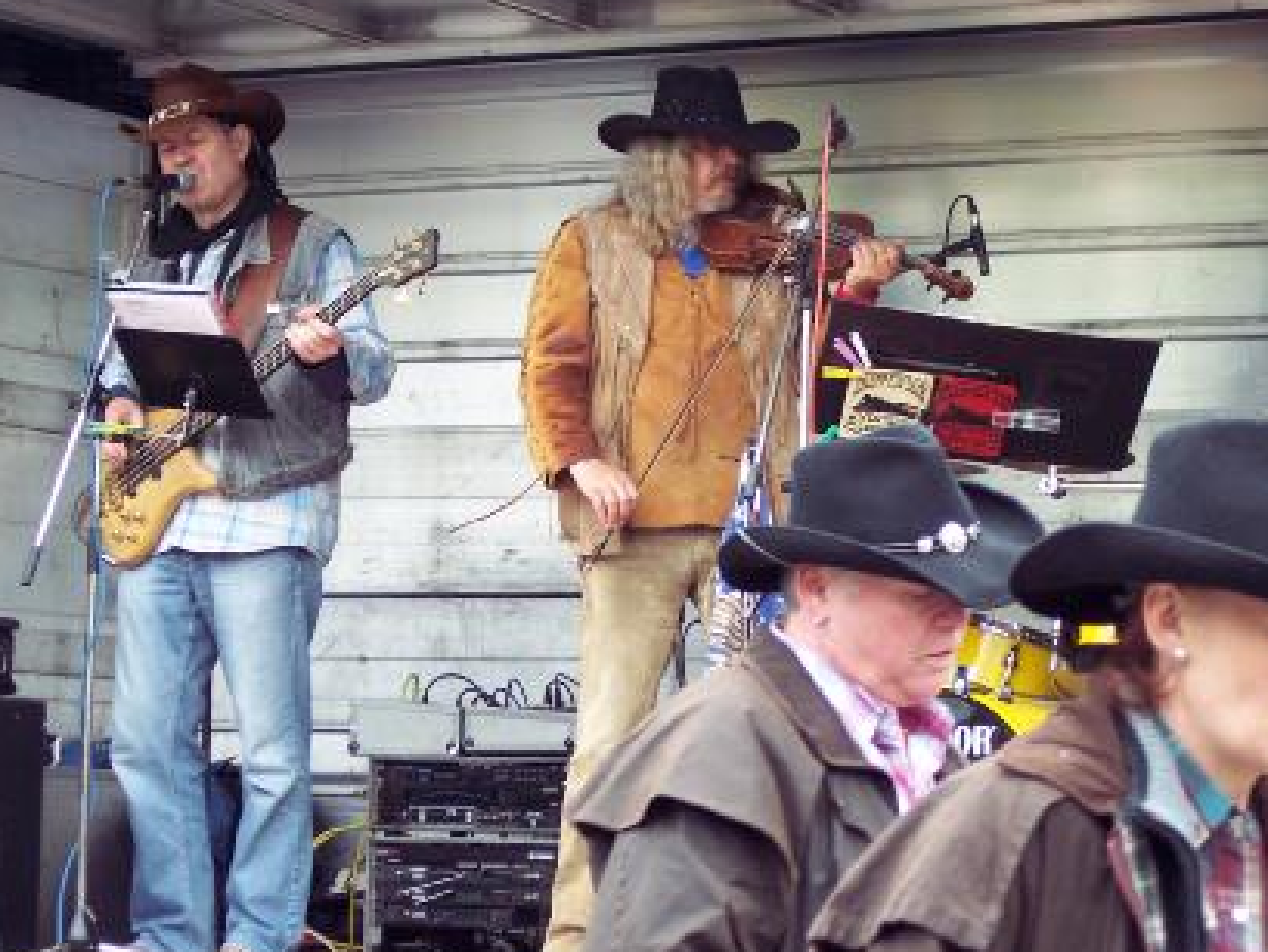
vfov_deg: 10.4
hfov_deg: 13.8
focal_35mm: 143
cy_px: 433
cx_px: 642
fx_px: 5240
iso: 140
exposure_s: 1/125
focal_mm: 24
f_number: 4.8
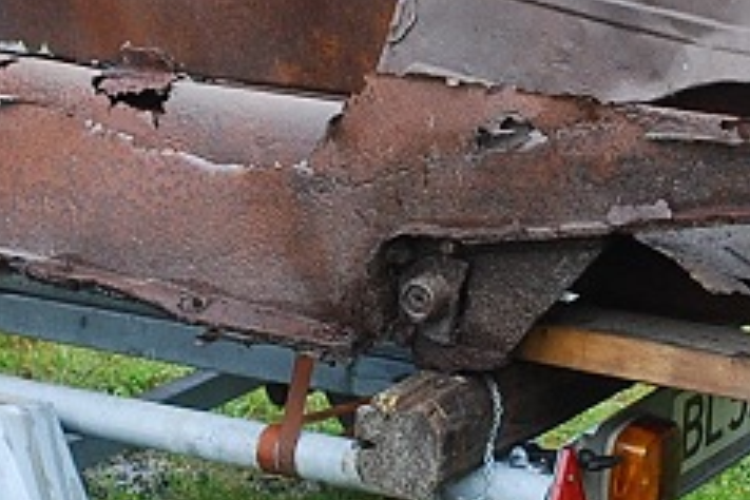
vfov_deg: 10.2
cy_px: 177
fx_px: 2812
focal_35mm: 135
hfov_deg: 15.2
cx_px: 335
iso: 200
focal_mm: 22
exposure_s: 1/100
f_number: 5
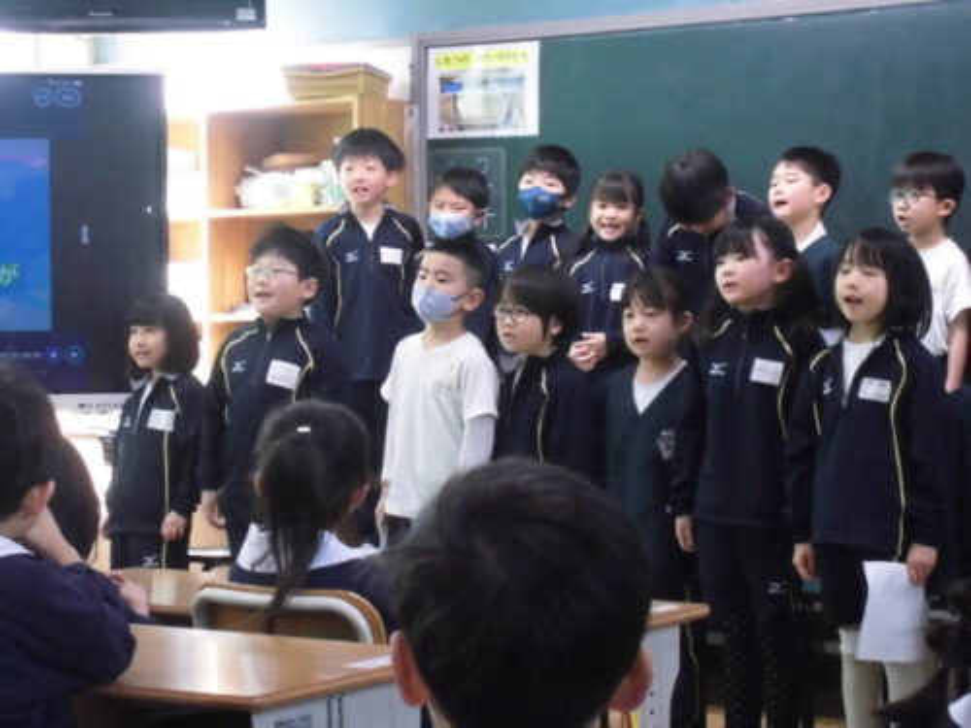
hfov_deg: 22.8
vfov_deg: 17.2
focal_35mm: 86
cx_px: 486
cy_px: 364
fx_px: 2412
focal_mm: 15.4
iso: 800
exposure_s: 1/60
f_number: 6.3
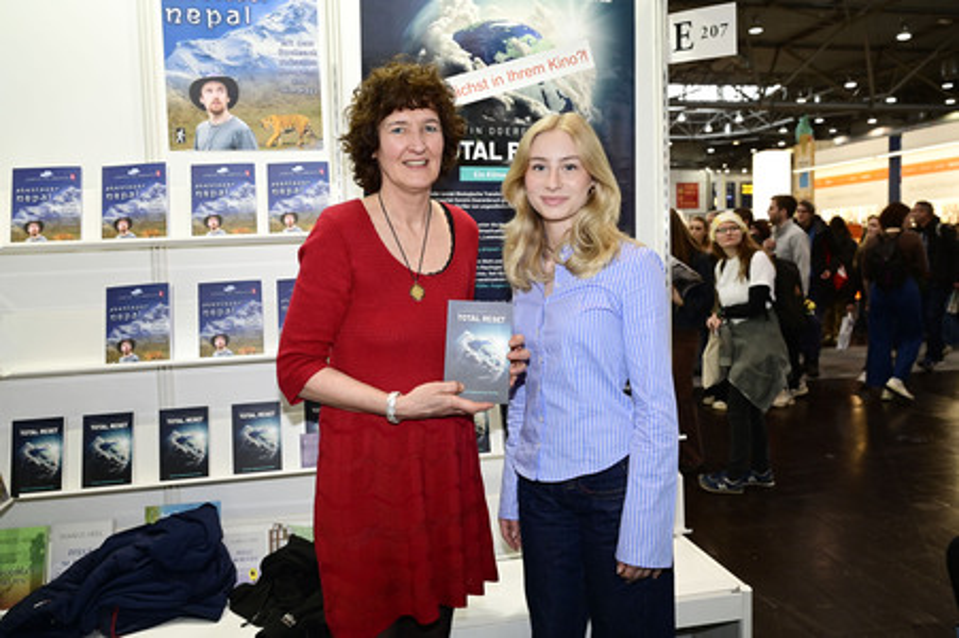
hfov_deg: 65.5
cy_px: 319
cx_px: 480
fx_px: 745
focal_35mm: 28
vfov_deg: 46.3
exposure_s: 1/200
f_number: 5
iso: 1600
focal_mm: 28
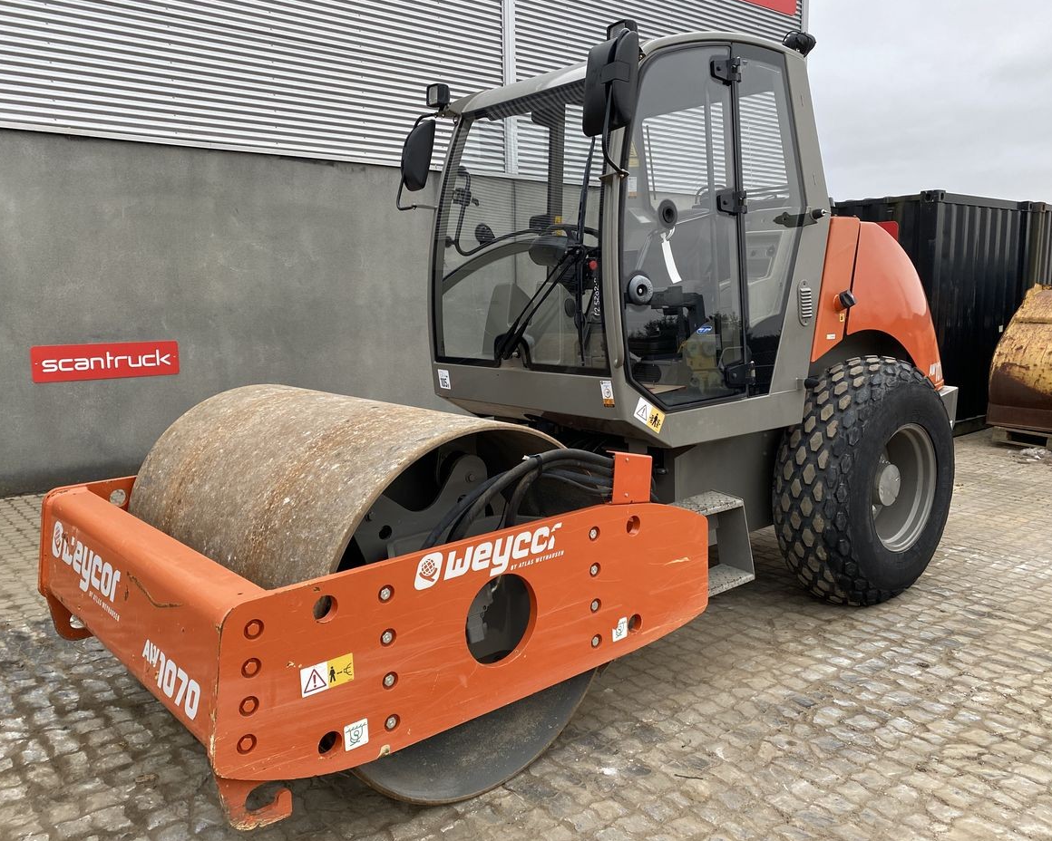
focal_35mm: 28
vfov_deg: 51.5
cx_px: 499
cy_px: 431
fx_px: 872
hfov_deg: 62.2
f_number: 1.8
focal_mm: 4.25
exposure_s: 1/117
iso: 125
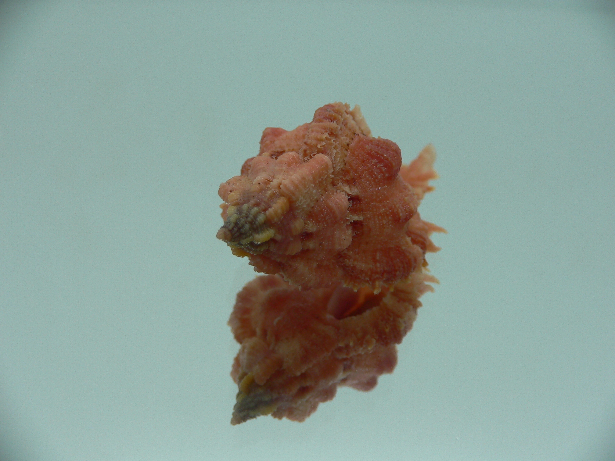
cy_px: 230
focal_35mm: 35
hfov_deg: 52.6
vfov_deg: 40.7
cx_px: 308
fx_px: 622
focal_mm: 4.6
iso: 80
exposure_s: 1/60
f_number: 2.8
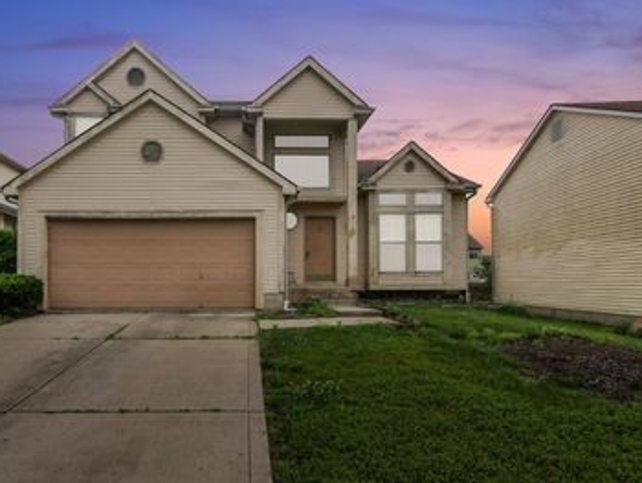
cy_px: 272
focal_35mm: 20
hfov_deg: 80.2
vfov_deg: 65.8
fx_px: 371
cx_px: 242
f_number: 7.1
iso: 800
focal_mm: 7
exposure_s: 1/2000
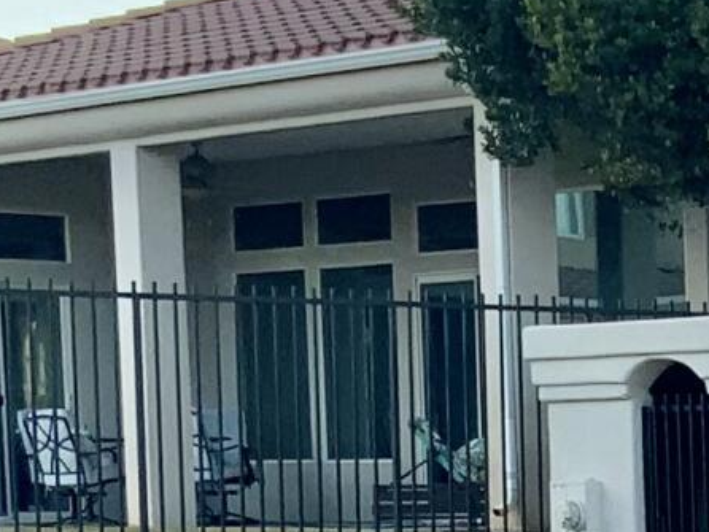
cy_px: 980
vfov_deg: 7.4
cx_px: 1248
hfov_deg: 9.7
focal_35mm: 195
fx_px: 3996
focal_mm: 3
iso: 16
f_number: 1.8
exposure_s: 1/264
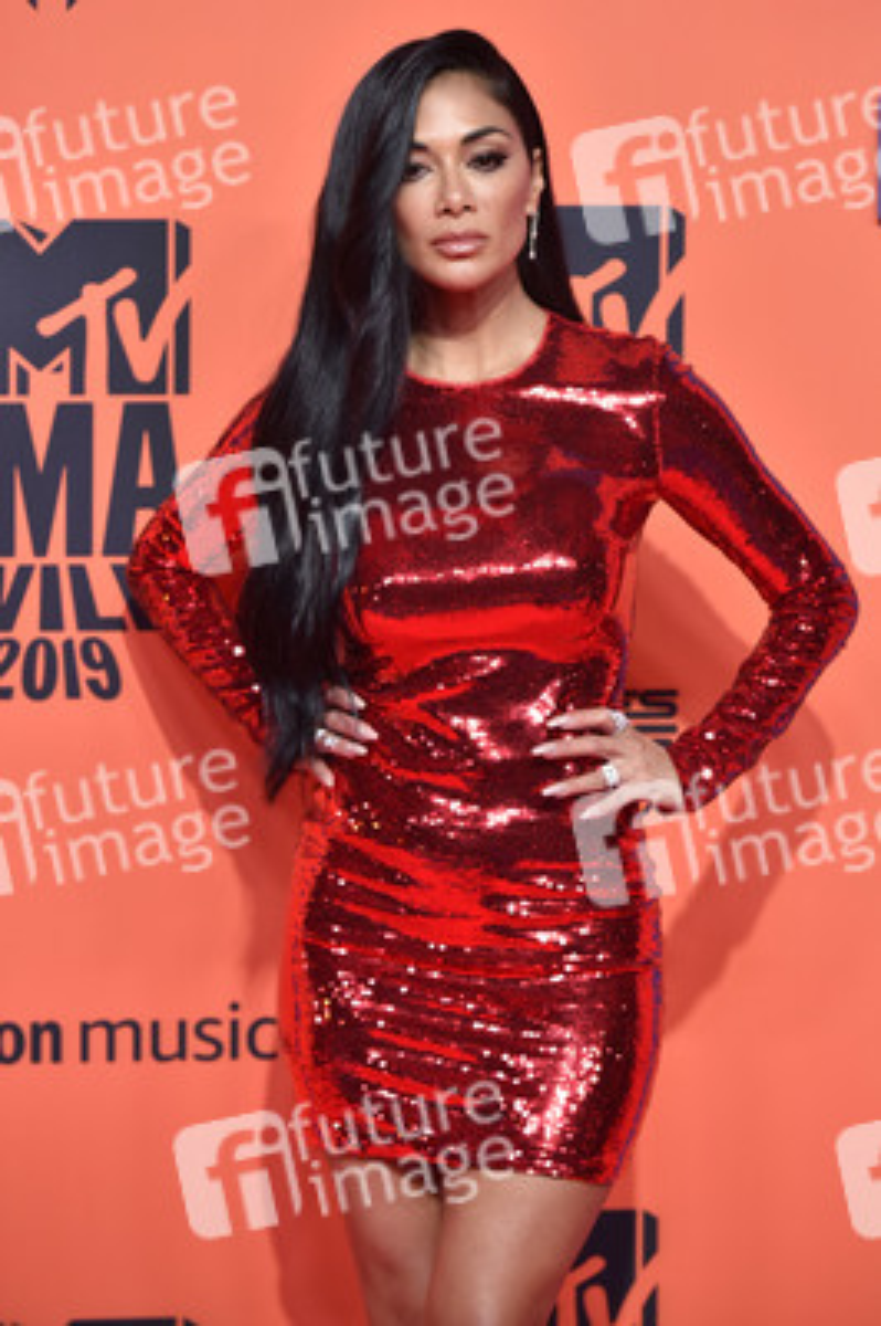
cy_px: 663
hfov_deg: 11.4
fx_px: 4412
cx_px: 440
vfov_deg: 17.1
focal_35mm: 120
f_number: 3.5
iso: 2000
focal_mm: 120
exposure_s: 1/250
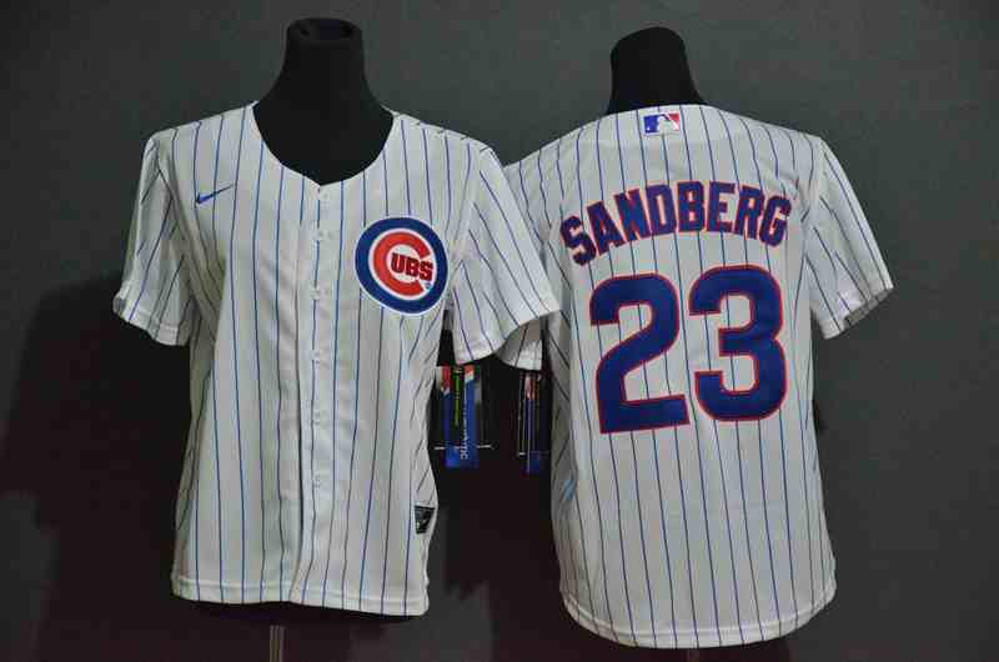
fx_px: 2742
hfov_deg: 20.7
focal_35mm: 99
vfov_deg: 13.8
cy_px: 331
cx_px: 500
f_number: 5
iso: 4000
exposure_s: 1/60
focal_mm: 66
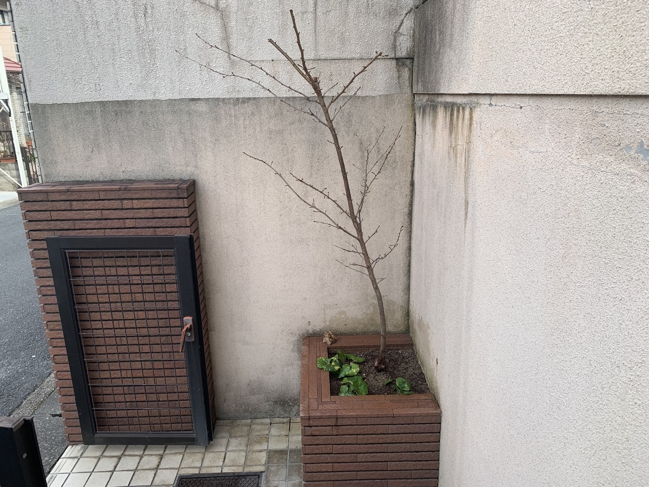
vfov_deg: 53.1
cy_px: 244
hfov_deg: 67.3
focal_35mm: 26
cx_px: 324
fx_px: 487
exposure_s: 1/583
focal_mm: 4.25
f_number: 1.8
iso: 25
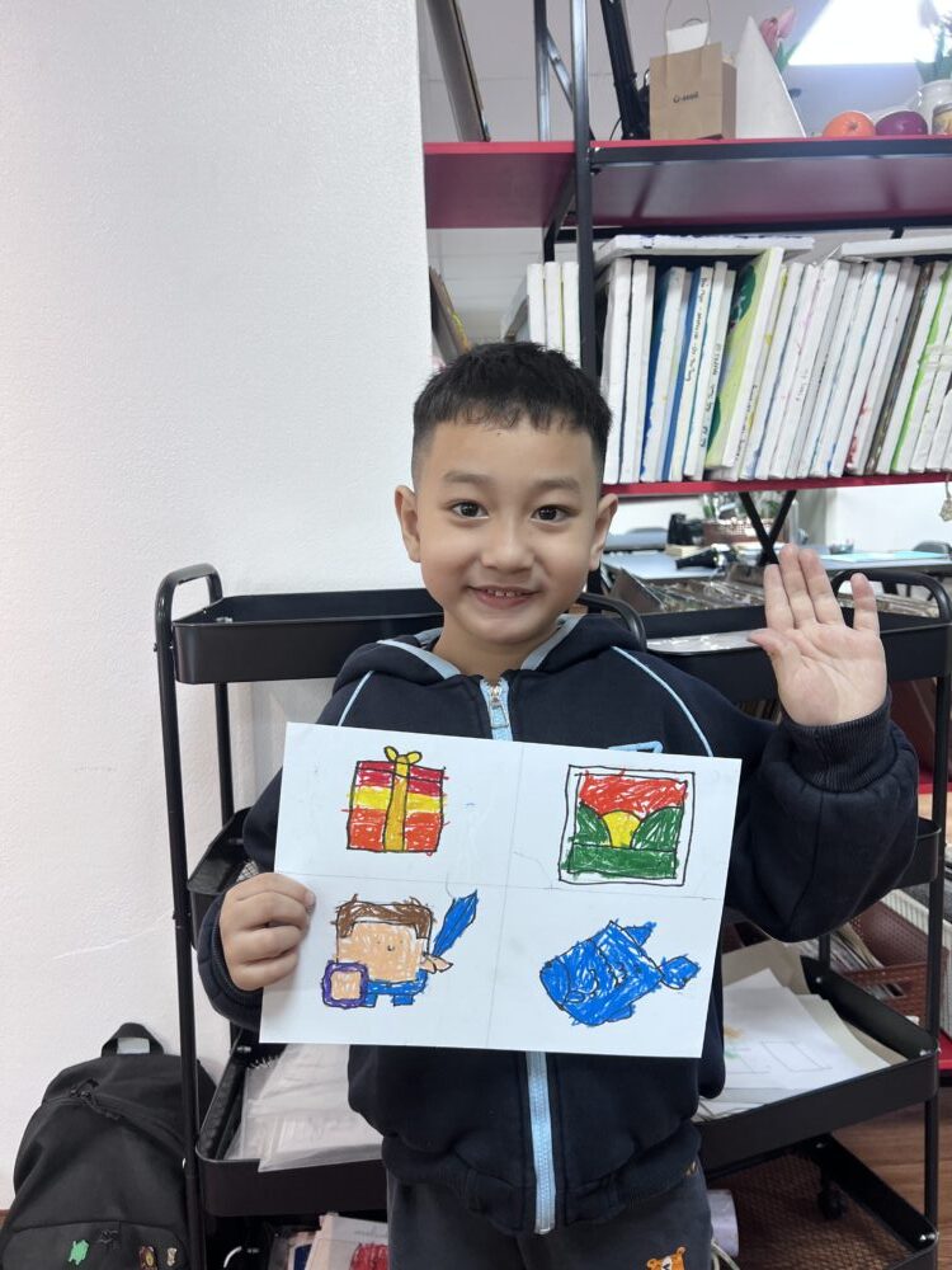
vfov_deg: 67.3
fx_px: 953
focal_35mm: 26
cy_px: 635
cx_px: 476
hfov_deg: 53.1
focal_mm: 5.7
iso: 100
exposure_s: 1/100
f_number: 1.5
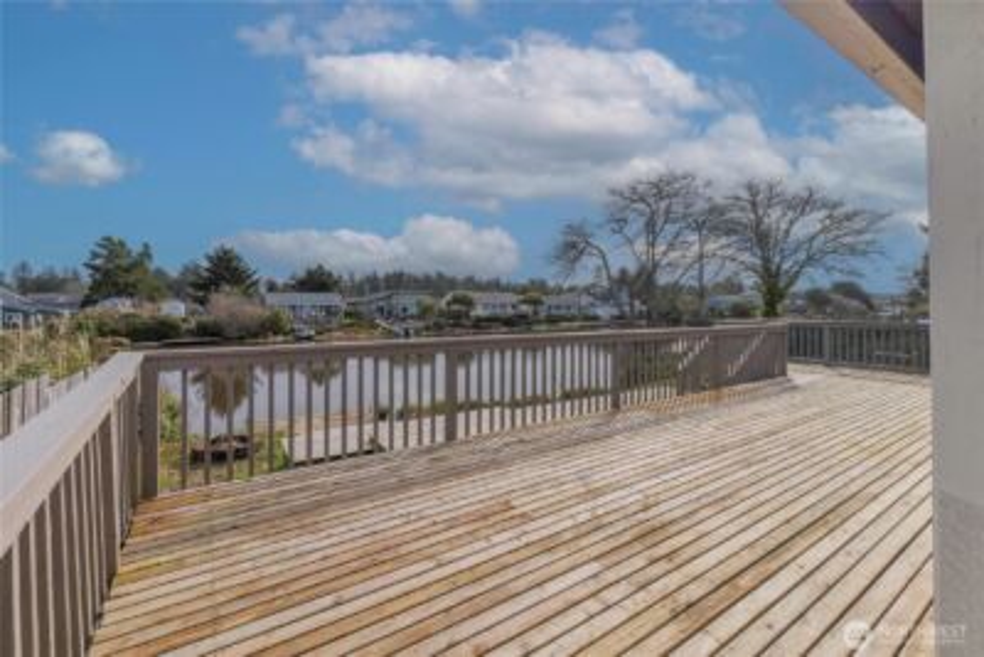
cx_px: 492
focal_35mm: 15
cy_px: 328
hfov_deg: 100.4
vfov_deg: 77.4
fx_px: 410
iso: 160
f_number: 9
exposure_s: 1/500
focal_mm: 10
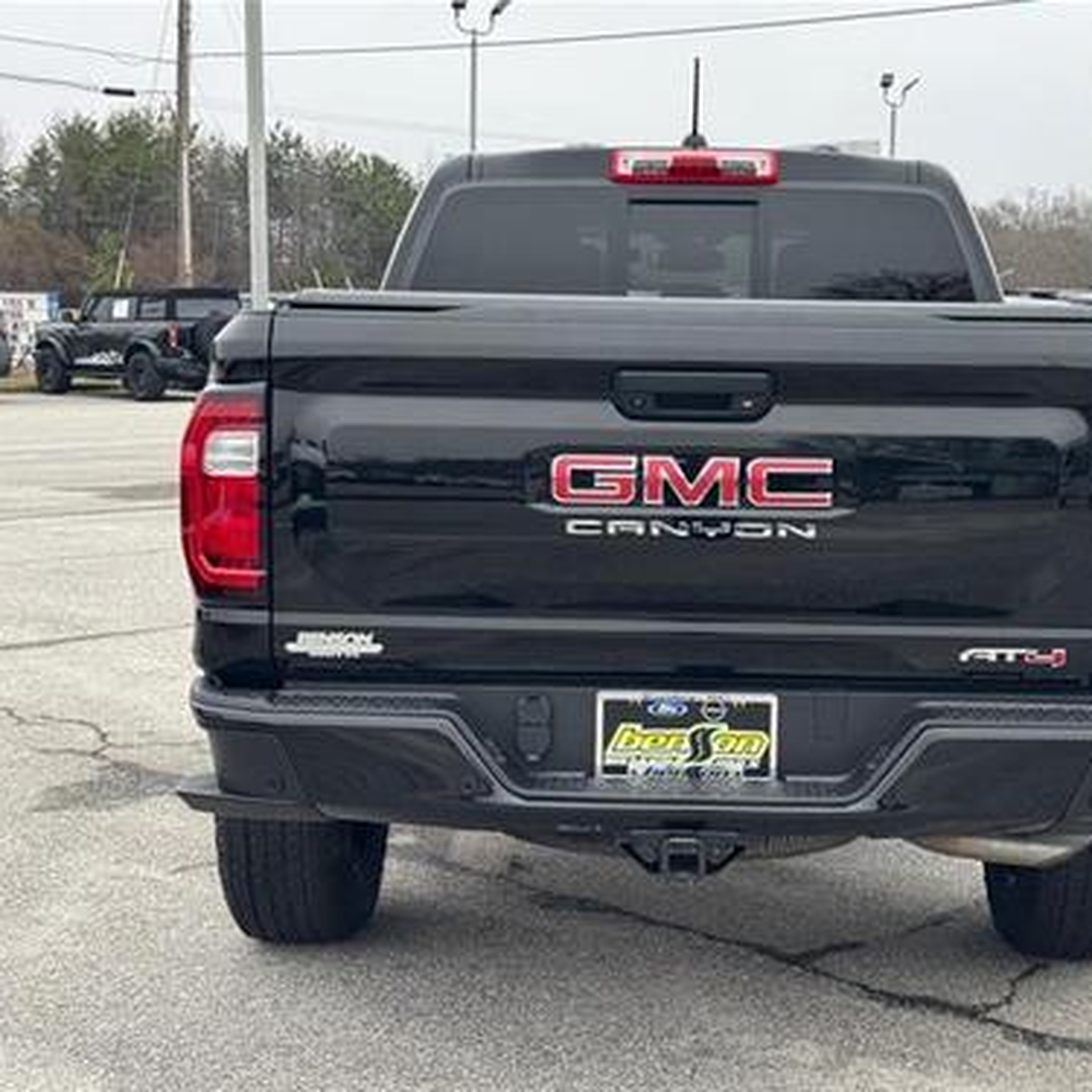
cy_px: 547
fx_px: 2034
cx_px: 681
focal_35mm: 57
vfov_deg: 30.0
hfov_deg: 29.9
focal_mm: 6.76
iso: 64
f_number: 1.78
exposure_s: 1/343
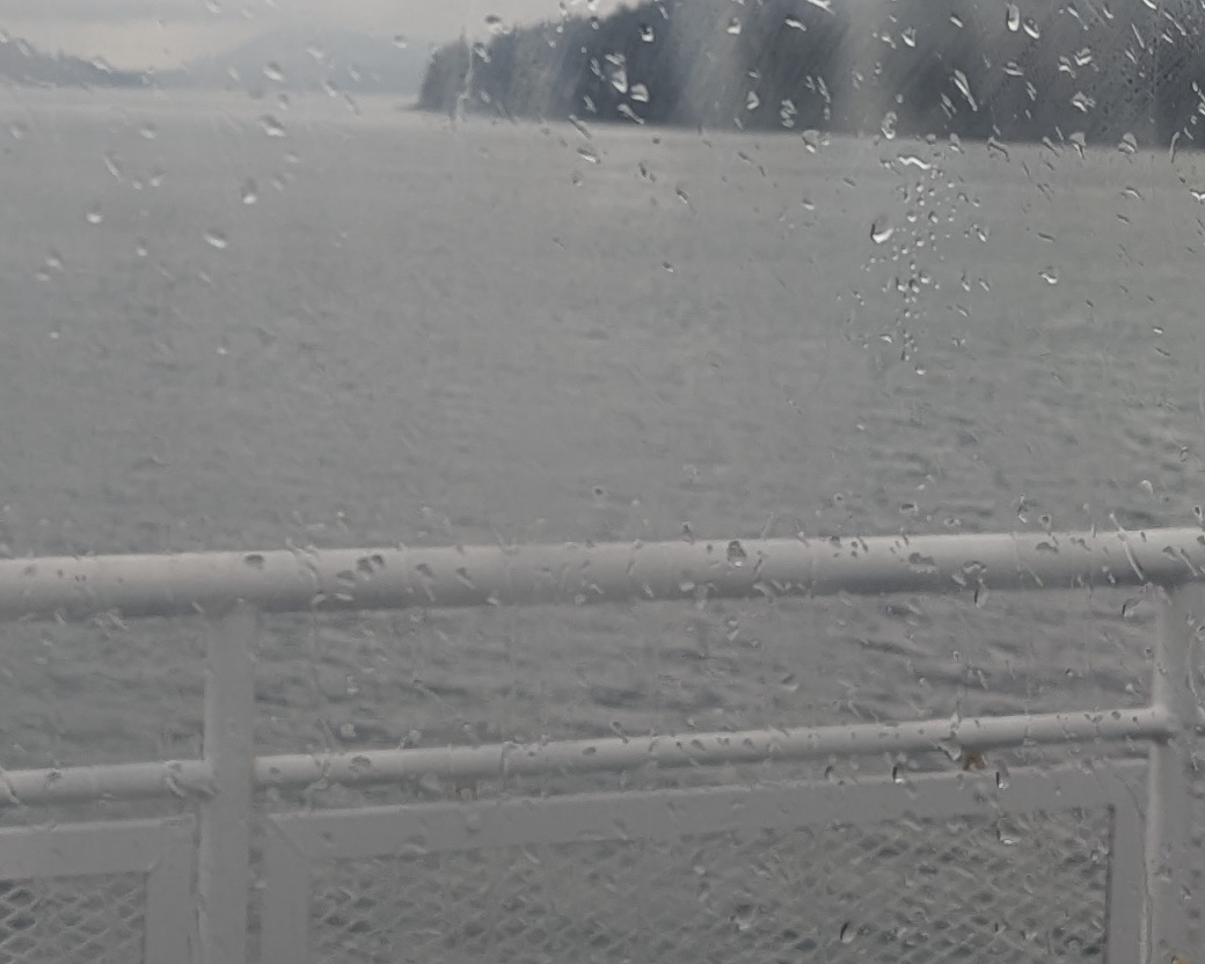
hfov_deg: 20.3
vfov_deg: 16.6
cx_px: 65
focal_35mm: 92
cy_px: 187
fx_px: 3281
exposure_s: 1/333
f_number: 1.85
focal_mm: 6.81
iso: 51
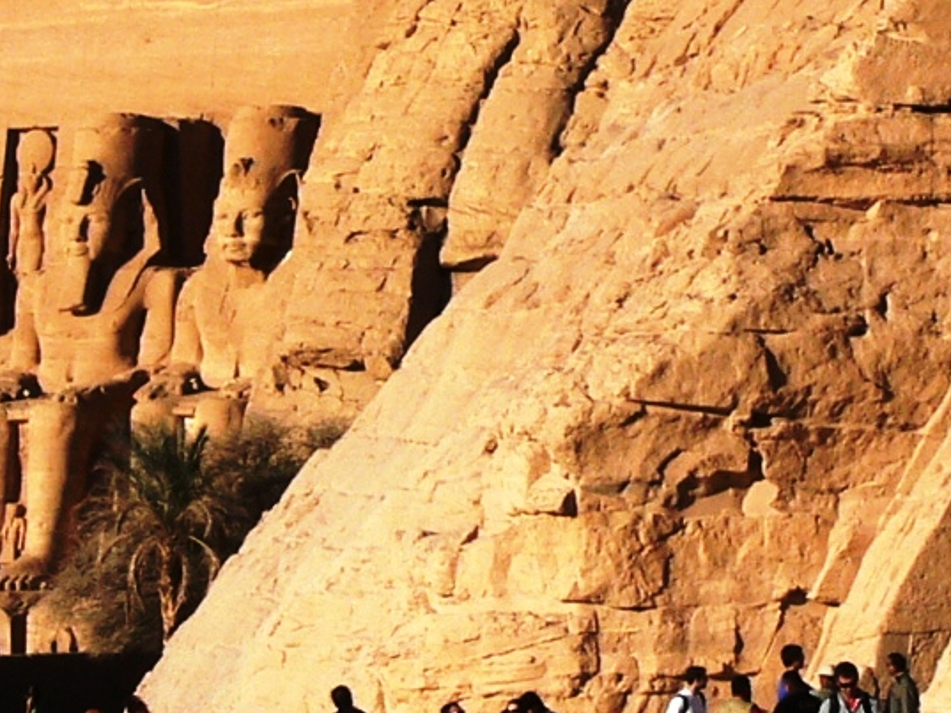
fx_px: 6073
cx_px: 579
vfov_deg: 6.7
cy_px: 324
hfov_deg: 9.0
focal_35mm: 221
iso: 80
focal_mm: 10.2
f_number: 6.3
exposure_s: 1/500
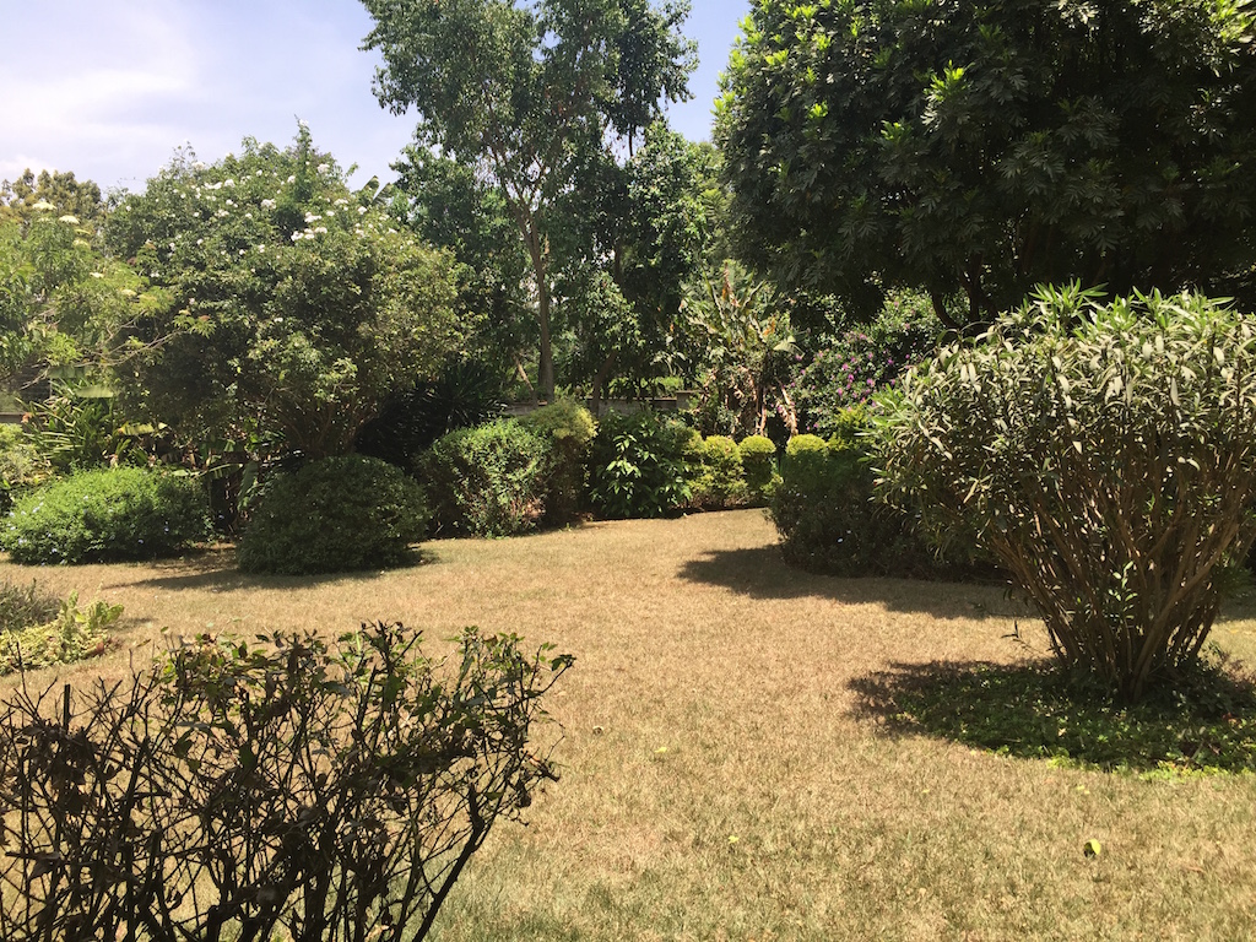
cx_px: 628
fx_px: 1052
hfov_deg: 61.7
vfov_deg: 48.2
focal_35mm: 29
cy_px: 471
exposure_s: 1/775
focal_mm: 4.15
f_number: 2.2
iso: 32
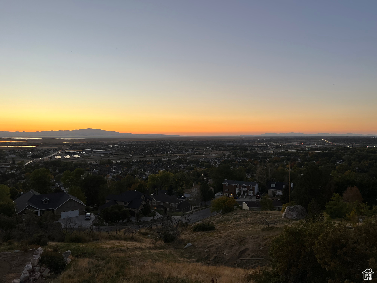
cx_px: 188
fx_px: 283
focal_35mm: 26
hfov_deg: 67.3
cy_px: 142
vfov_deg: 53.1
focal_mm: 5.7
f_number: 1.5
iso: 50
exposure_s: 1/372
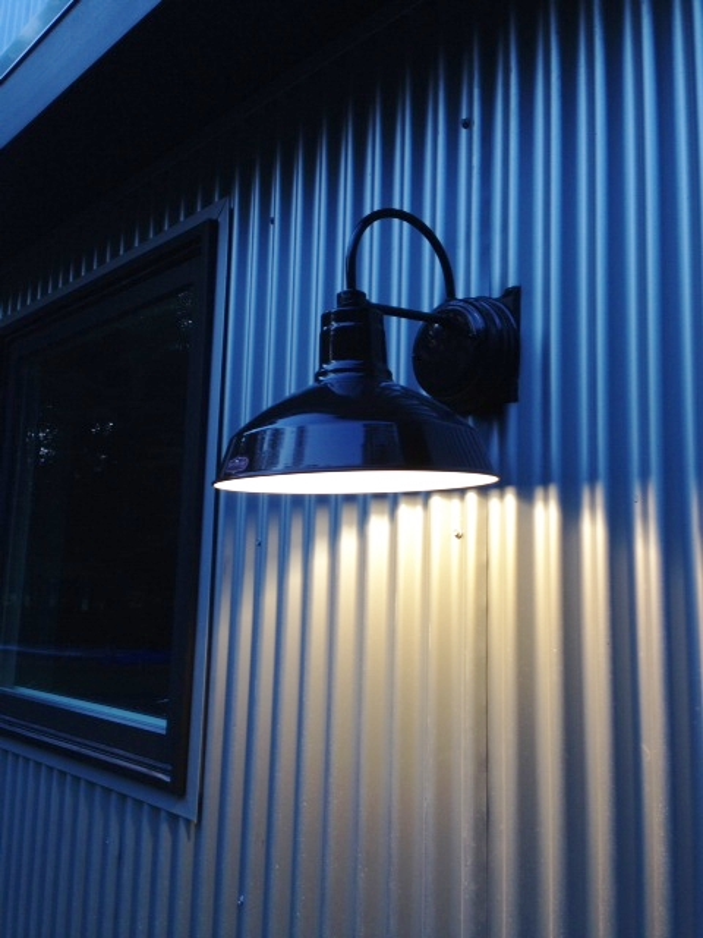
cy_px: 469
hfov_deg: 42.9
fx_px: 894
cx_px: 352
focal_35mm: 33
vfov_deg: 55.4
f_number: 2.4
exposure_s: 1/30
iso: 50
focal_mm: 4.12
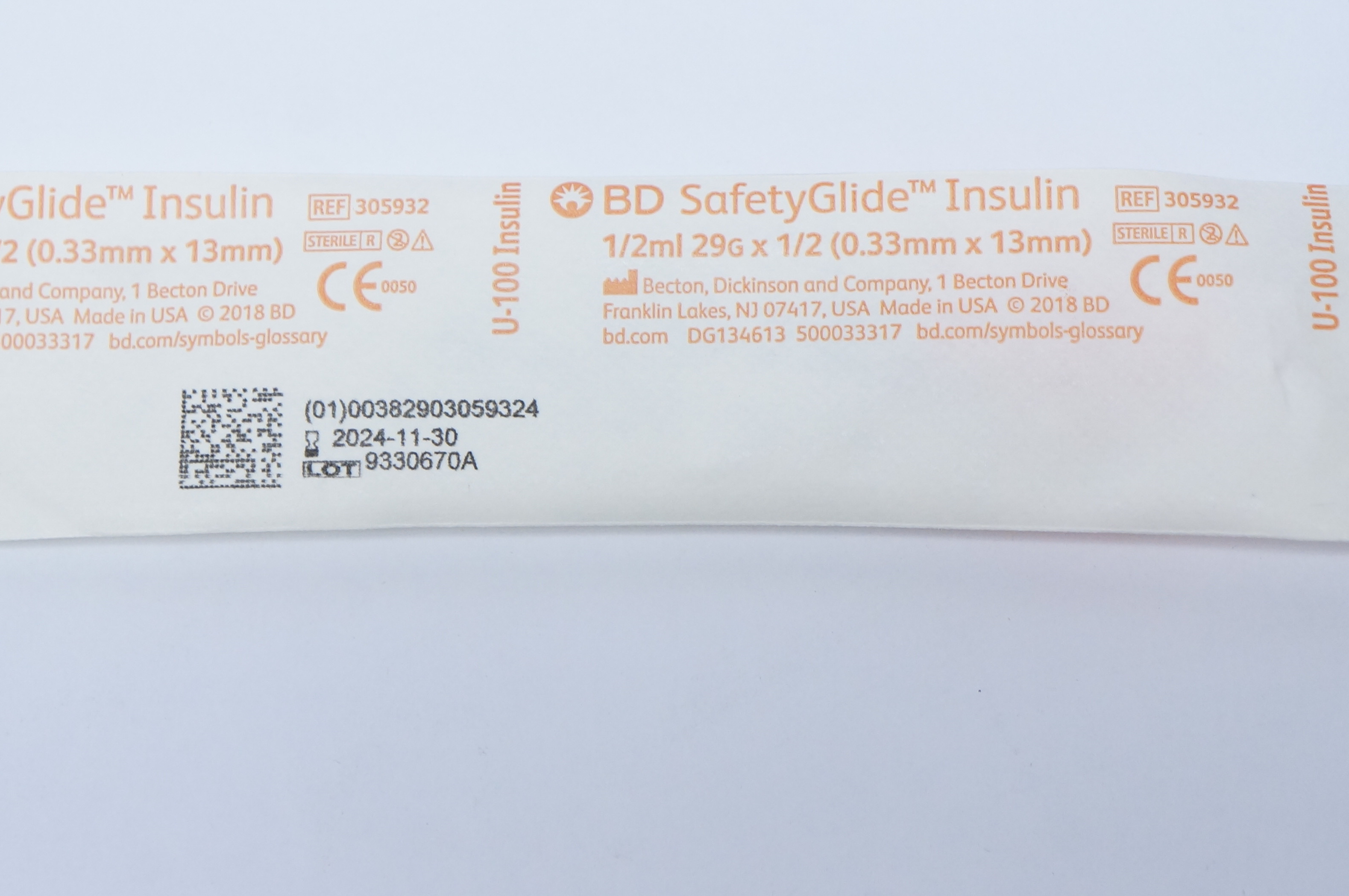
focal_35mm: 98
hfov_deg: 20.8
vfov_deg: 13.9
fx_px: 3668
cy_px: 338
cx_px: 608
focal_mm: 42
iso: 800
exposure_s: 1/60
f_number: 6.3
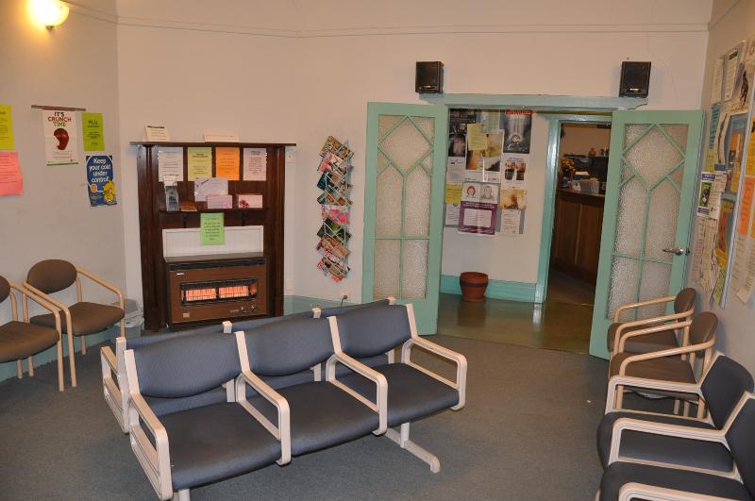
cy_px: 250
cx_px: 378
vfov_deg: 47.8
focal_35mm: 27
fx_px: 565
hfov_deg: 67.5
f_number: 3.5
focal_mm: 18
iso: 800
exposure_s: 1/60
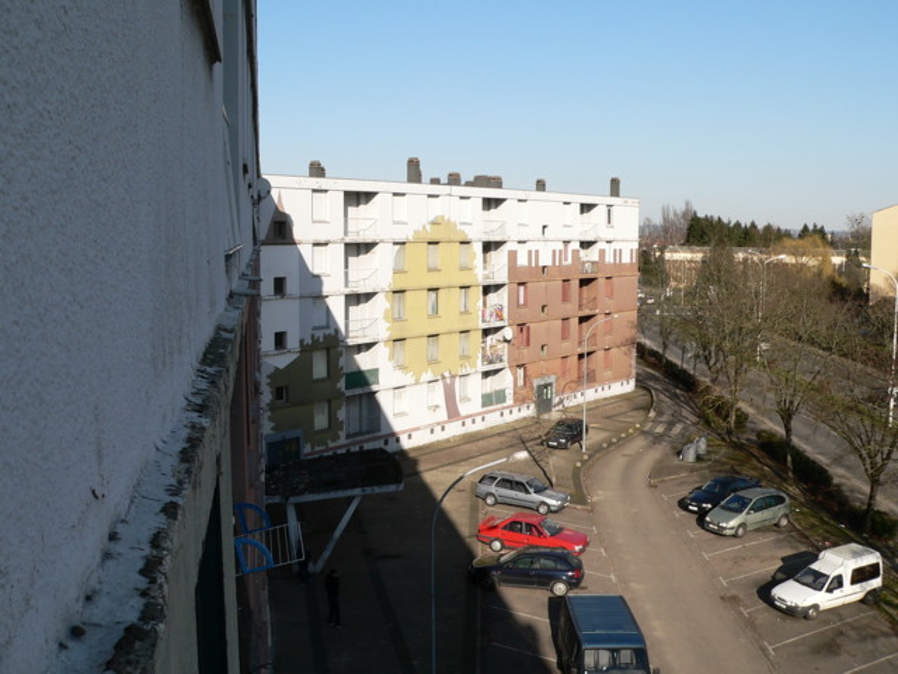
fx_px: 934
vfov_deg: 39.7
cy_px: 337
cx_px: 449
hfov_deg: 51.4
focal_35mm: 36
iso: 80
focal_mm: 6
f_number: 5.2
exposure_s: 1/400
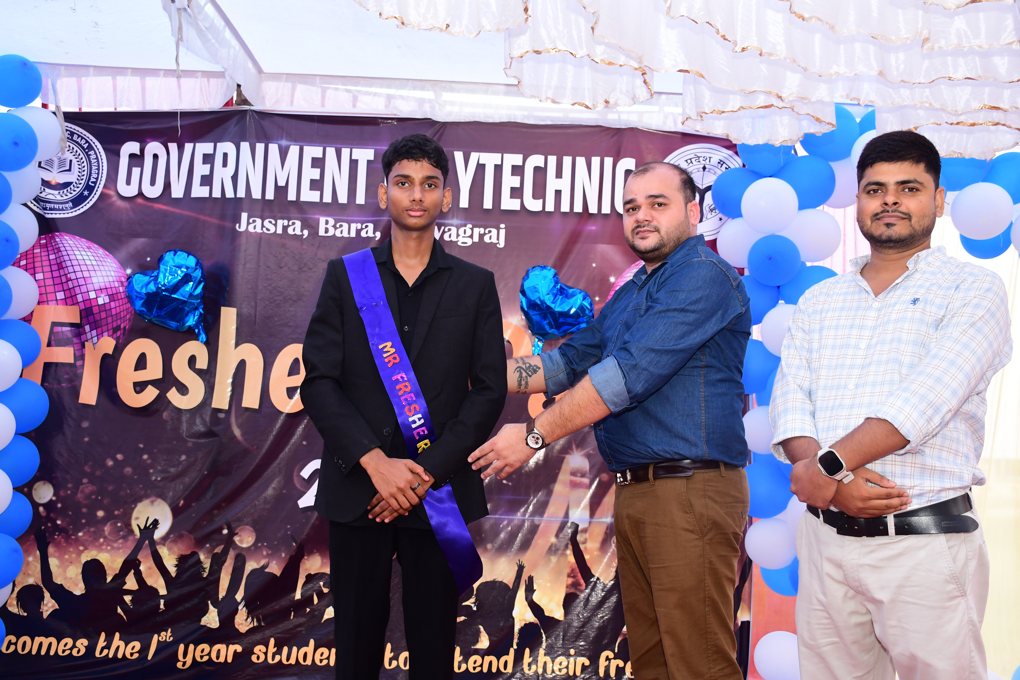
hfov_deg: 48.5
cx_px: 510
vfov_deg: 33.4
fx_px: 1133
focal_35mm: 40
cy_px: 340
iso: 800
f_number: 5.6
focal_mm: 27
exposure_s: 1/125
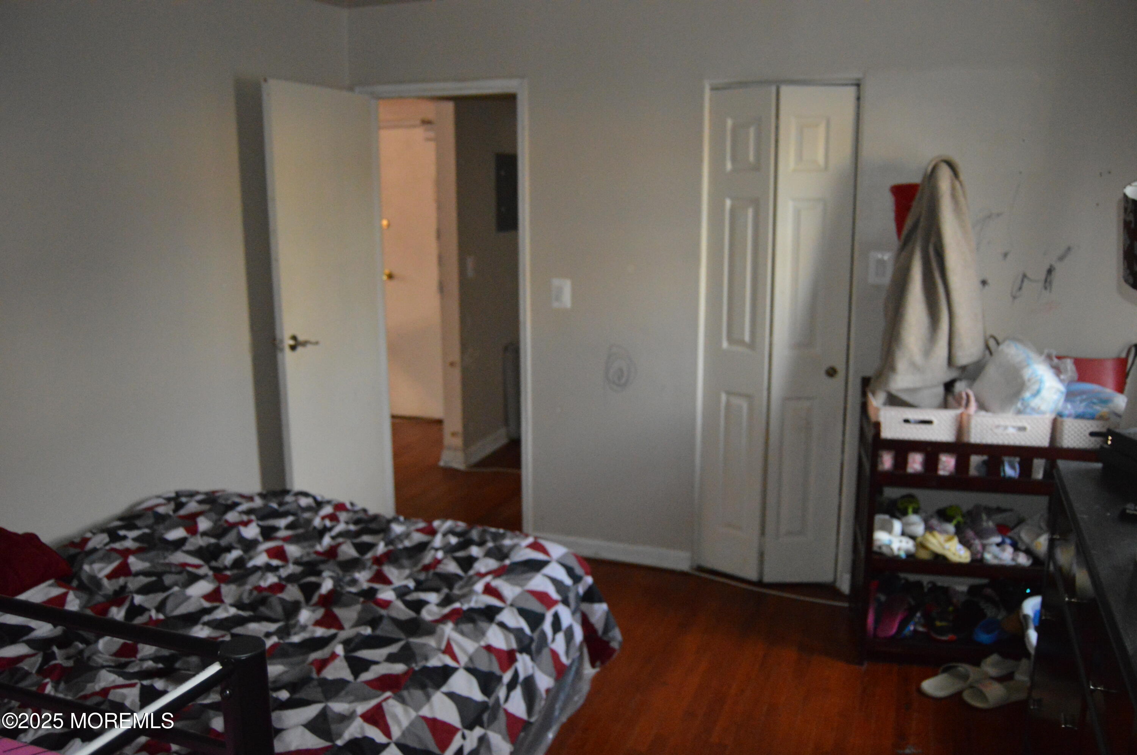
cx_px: 568
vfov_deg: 45.6
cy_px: 378
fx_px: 899
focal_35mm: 28
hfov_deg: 64.6
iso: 3200
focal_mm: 19
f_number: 3.5
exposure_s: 1/60
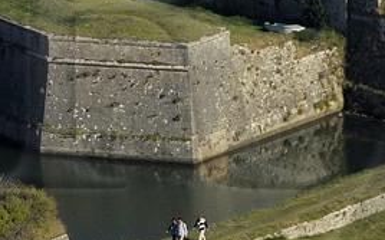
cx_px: 3
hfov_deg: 1.9
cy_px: 14
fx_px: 11480
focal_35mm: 1095
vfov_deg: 1.2
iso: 100
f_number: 5
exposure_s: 1/640
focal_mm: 120
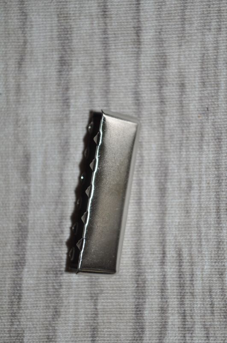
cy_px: 172
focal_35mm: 75
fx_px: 711
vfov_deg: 27.0
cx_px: 114
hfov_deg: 18.1
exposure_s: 1/100
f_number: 5.6
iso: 200
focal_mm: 50
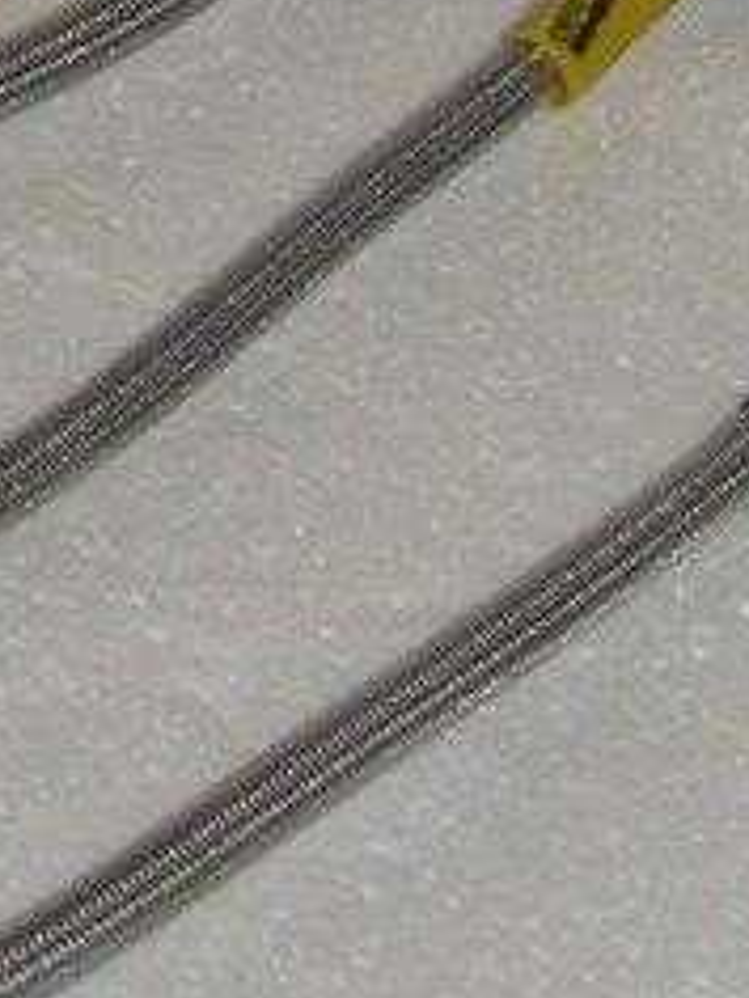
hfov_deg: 5.7
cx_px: -922
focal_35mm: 255
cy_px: -947
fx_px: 7357
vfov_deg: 7.5
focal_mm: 10.1
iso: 100
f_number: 3.1
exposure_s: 1/60
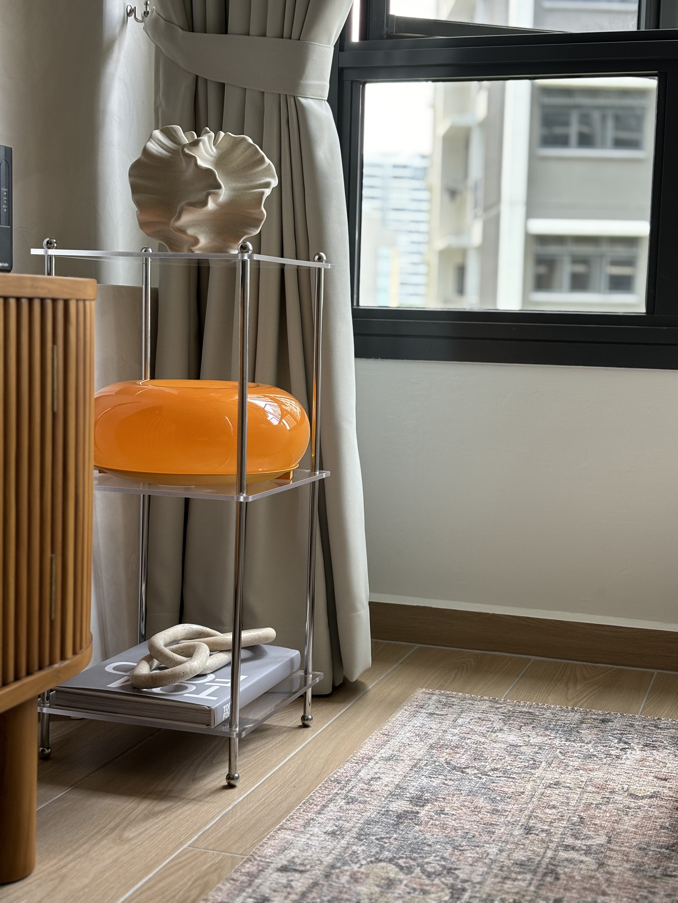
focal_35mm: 52
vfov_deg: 36.8
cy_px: 452
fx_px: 1358
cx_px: 339
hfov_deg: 28.0
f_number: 1.6
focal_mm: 5.96
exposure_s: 1/60
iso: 64
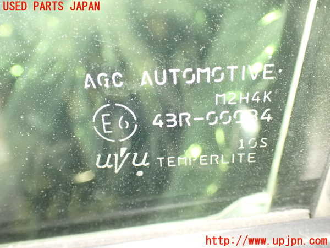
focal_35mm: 41
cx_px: 165
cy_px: 124
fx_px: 391
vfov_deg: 35.1
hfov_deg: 45.8
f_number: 2.8
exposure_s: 1/25
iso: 1600
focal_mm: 7.31
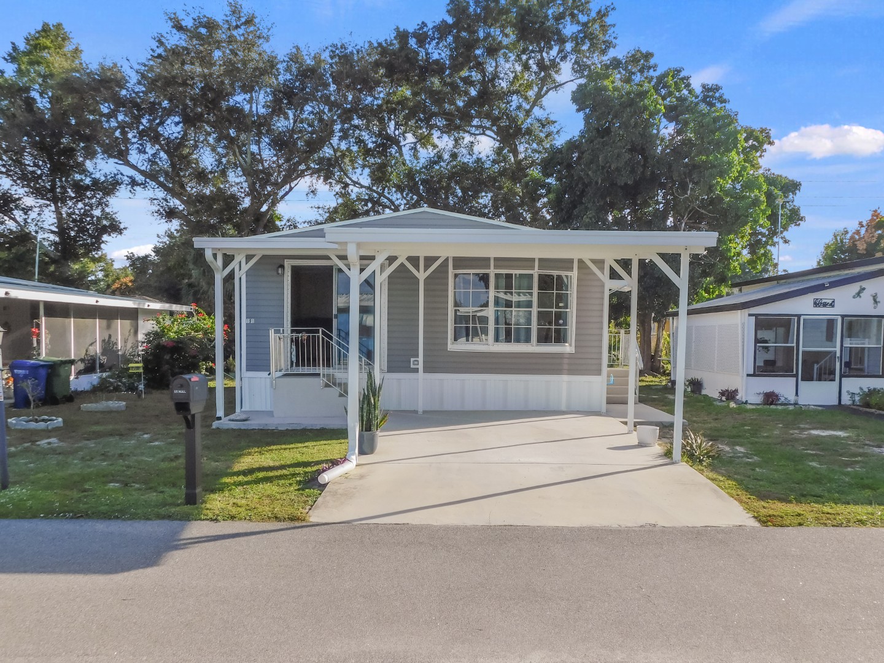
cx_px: 442
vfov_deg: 46.8
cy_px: 332
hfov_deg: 60.0
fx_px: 766
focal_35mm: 30
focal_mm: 5.3
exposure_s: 1/800
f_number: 3.2
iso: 125
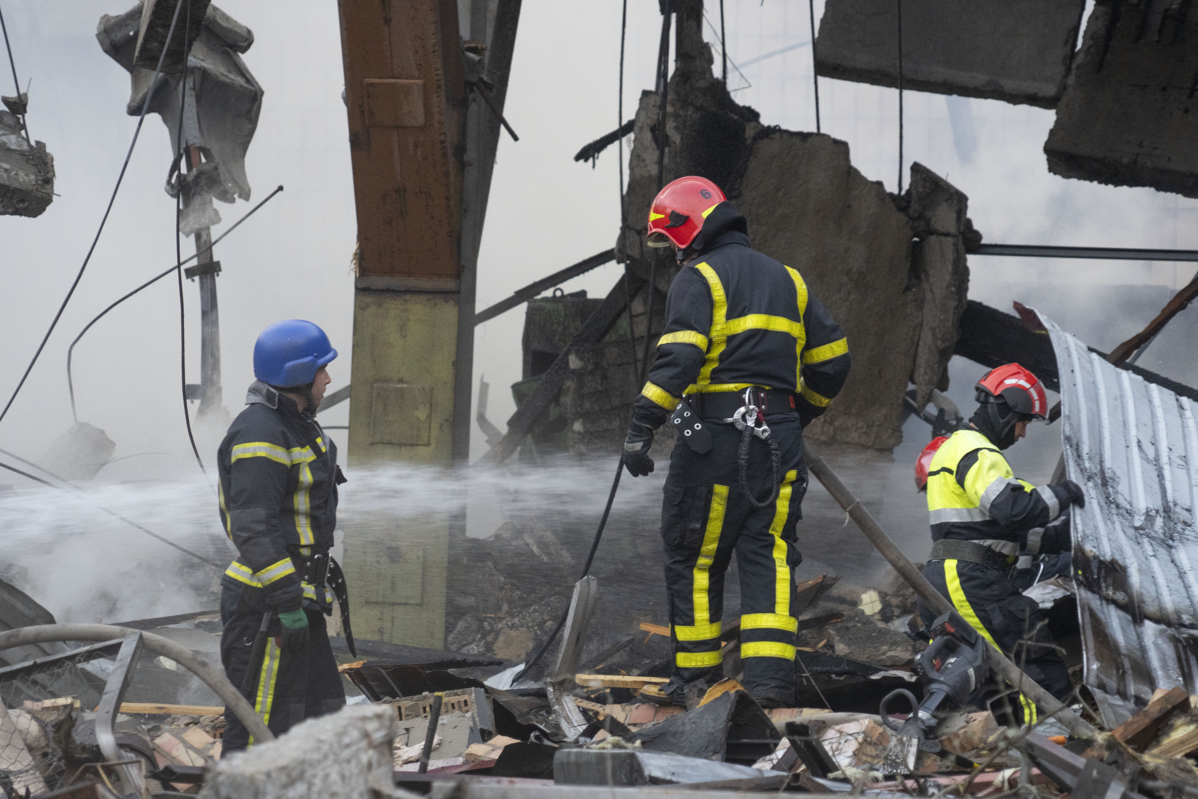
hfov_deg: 9.0
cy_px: 362
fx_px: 7586
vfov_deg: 6.0
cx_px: 634
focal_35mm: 228
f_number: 6.3
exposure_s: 1/200
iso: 2500
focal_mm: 184
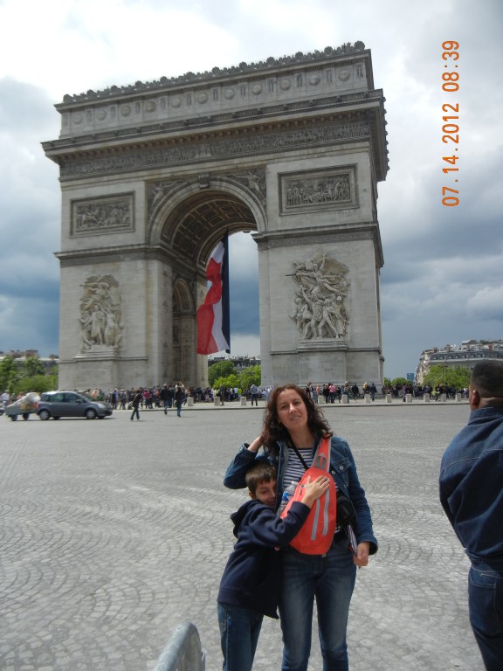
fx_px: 581
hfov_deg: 46.8
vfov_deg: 60.0
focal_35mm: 30
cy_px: 336
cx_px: 252
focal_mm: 5.4
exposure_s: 1/473
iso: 160
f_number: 7
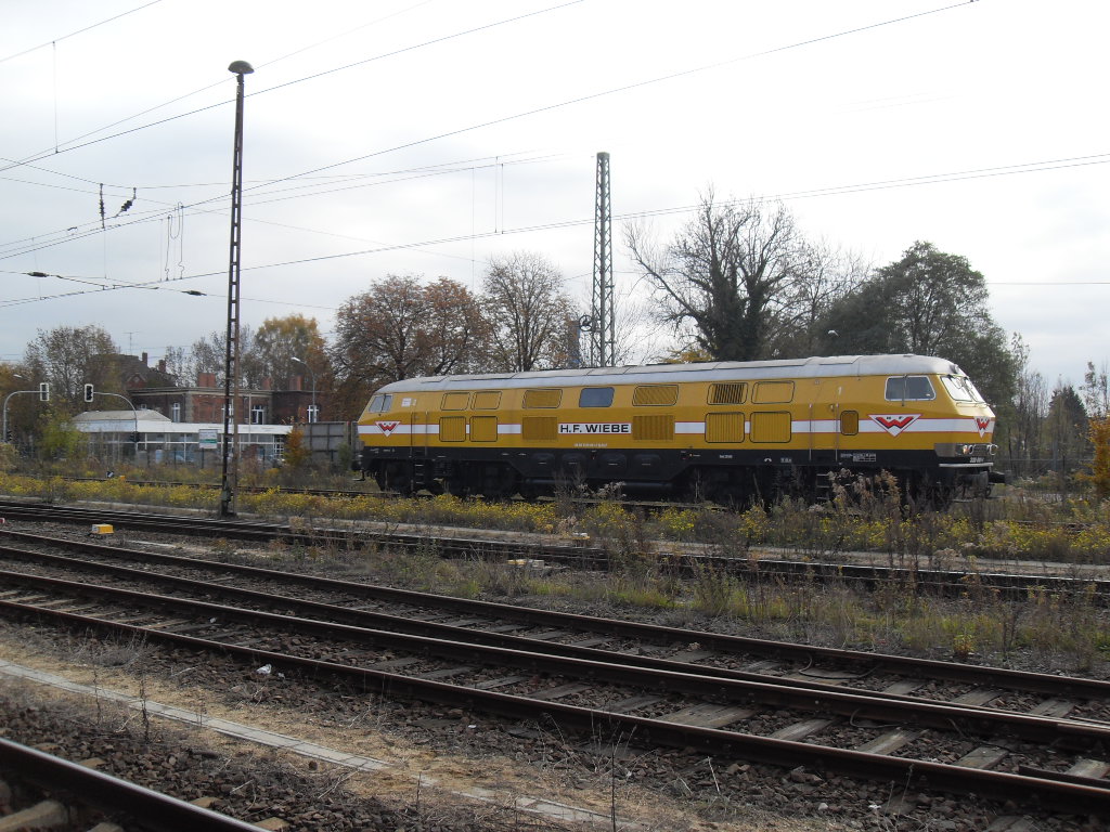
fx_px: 1090
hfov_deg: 54.0
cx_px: 555
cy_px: 416
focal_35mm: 34
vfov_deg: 41.8
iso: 80
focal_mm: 6.3
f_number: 7
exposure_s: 1/60
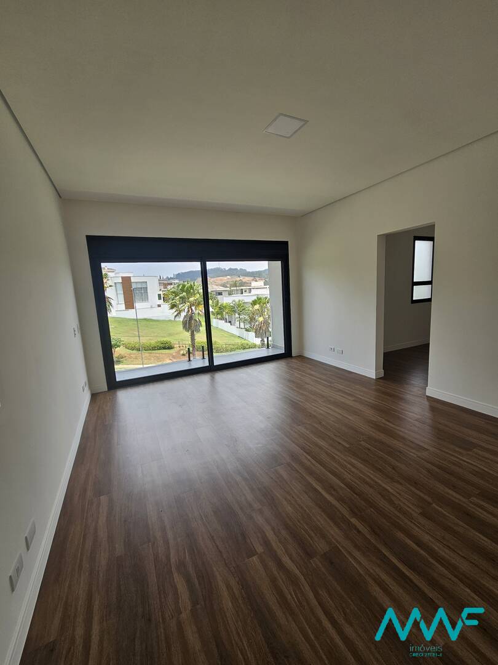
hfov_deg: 89.9
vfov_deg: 106.2
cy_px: 332
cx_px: 249
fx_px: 249
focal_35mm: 13
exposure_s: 1/360
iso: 50
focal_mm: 2.2
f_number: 2.2
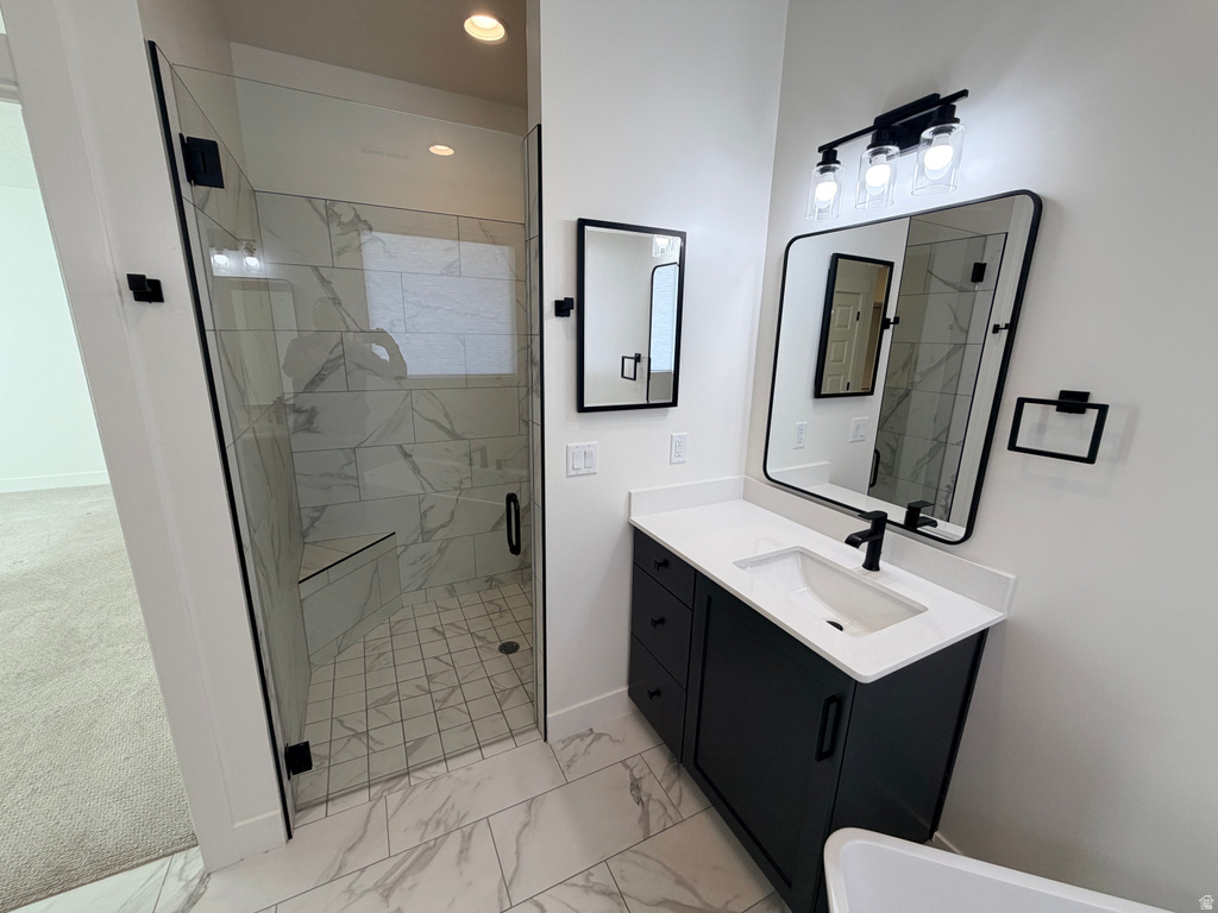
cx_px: 609
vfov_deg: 85.7
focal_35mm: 14
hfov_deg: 102.1
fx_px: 493
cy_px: 456
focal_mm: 2.22
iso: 64
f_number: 2.2
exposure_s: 1/120
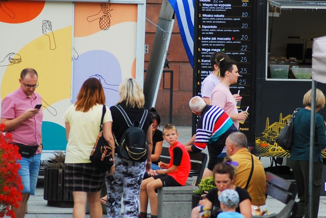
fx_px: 3055
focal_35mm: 337
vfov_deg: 4.1
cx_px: 199
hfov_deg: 6.1
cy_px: 85
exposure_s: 1/200
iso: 320
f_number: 4.8
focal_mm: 180
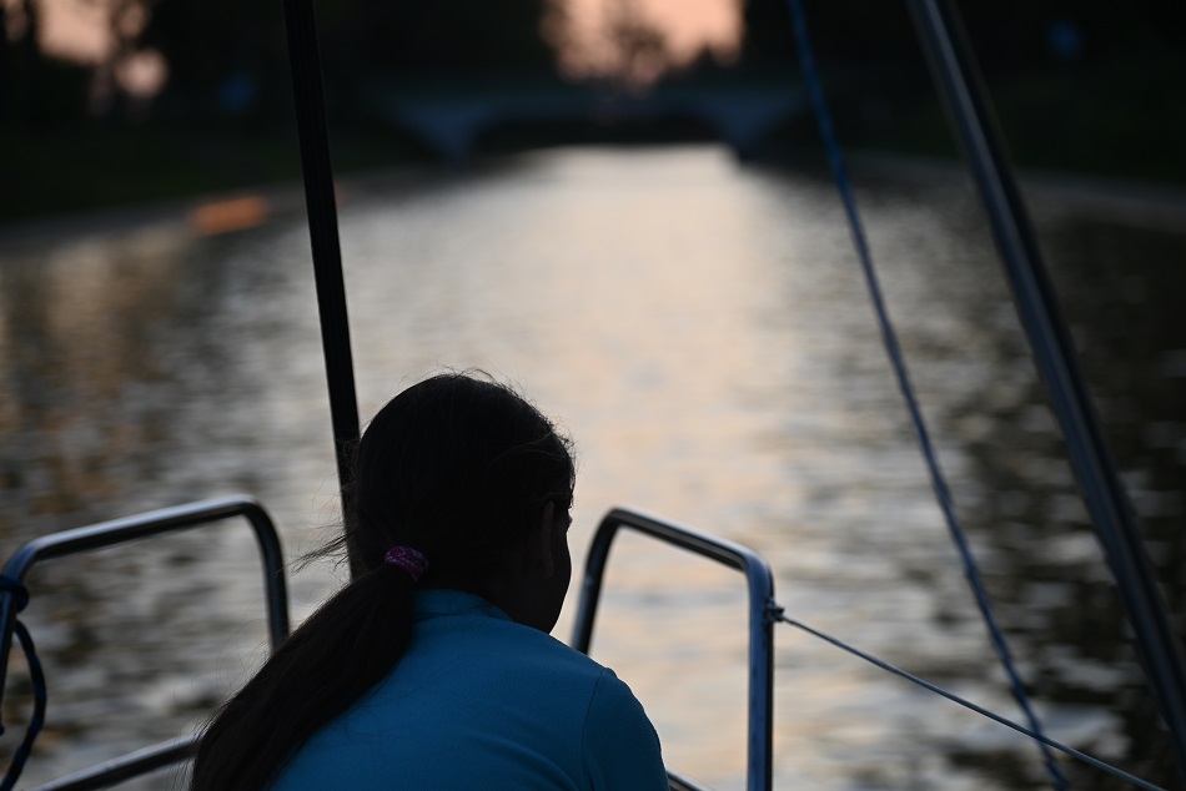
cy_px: 396
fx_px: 4020
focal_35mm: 122
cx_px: 593
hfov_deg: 16.8
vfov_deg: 11.2
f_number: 5.6
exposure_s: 1/250
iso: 125
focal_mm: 122
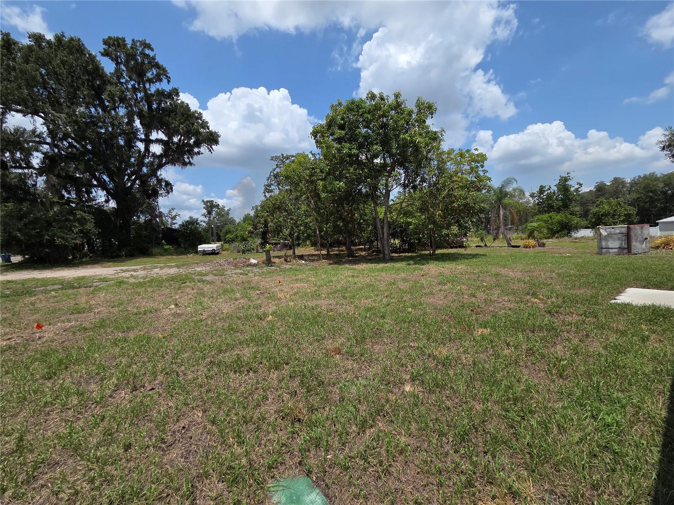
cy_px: 252
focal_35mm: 13
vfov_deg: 89.9
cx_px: 337
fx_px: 253
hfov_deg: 106.2
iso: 50
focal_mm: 2.2
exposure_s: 1/2969
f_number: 2.2
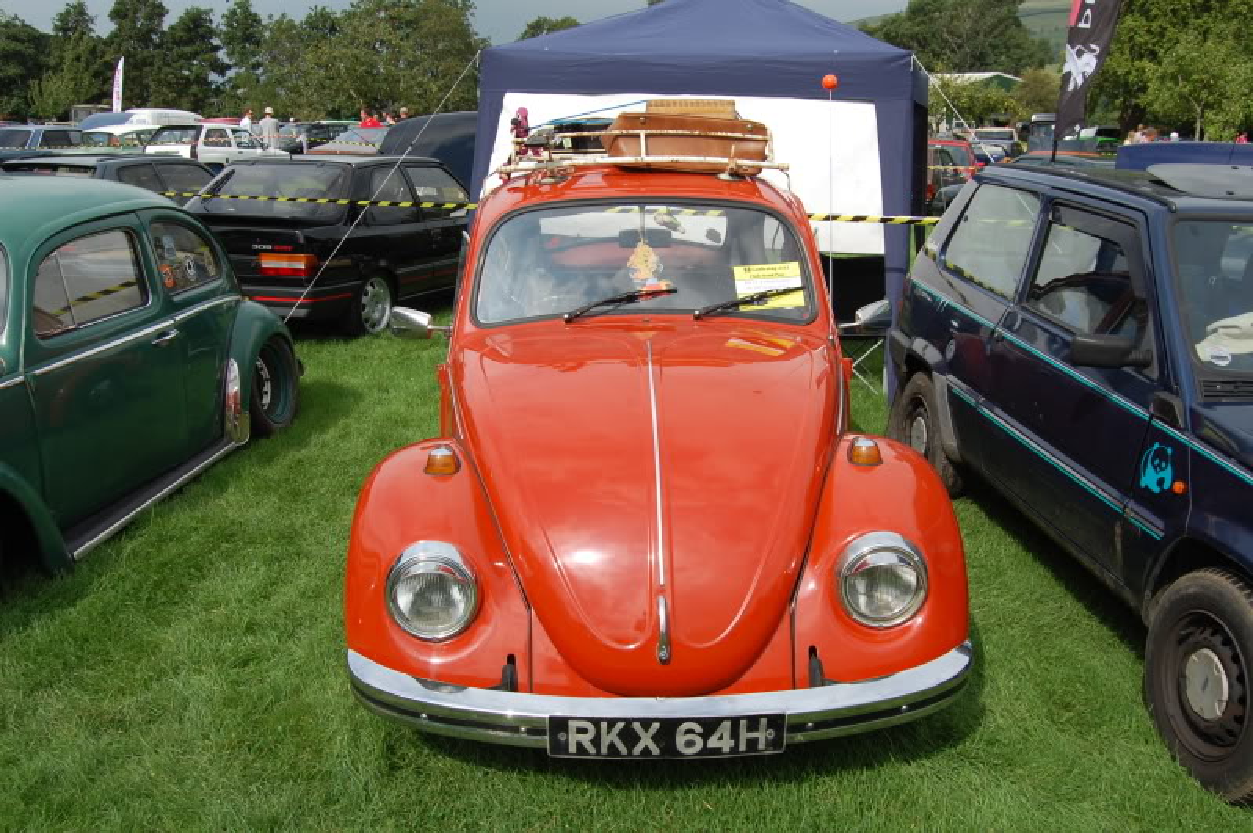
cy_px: 416
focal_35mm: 33
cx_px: 626
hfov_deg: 57.3
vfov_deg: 39.9
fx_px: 1147
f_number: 10
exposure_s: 1/400
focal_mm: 22
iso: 200
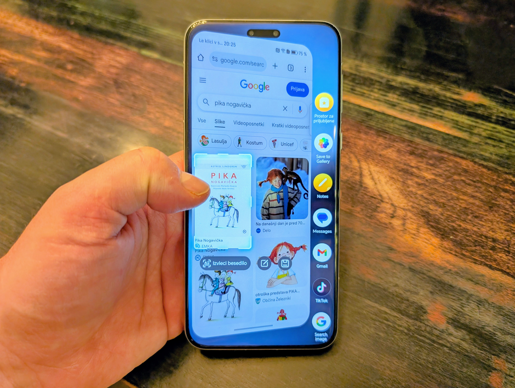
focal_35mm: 24
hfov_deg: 71.5
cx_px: 258
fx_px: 358
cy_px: 194
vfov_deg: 56.9
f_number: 1.68
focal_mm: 6.9
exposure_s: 1/33.3
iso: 105
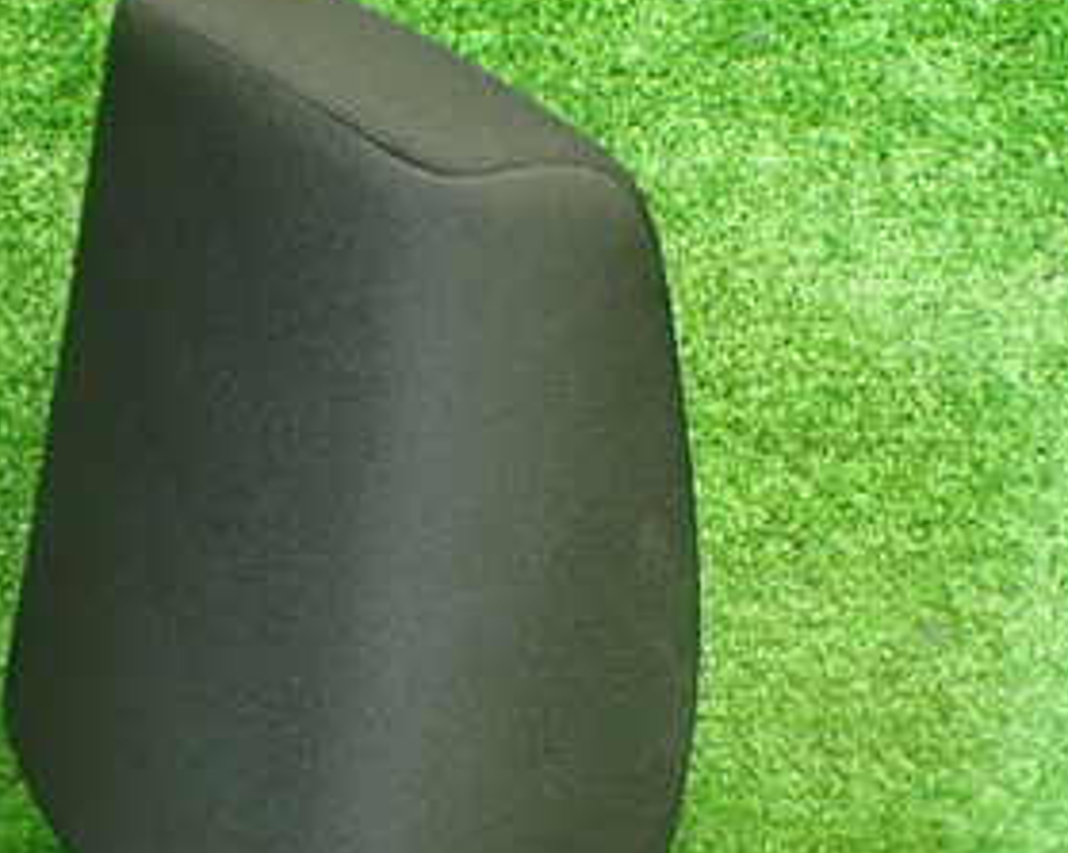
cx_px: 345
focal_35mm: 63
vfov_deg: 24.1
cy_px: 589
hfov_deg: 29.8
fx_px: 1991
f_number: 2.3
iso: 800
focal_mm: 5.4
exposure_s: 1/100
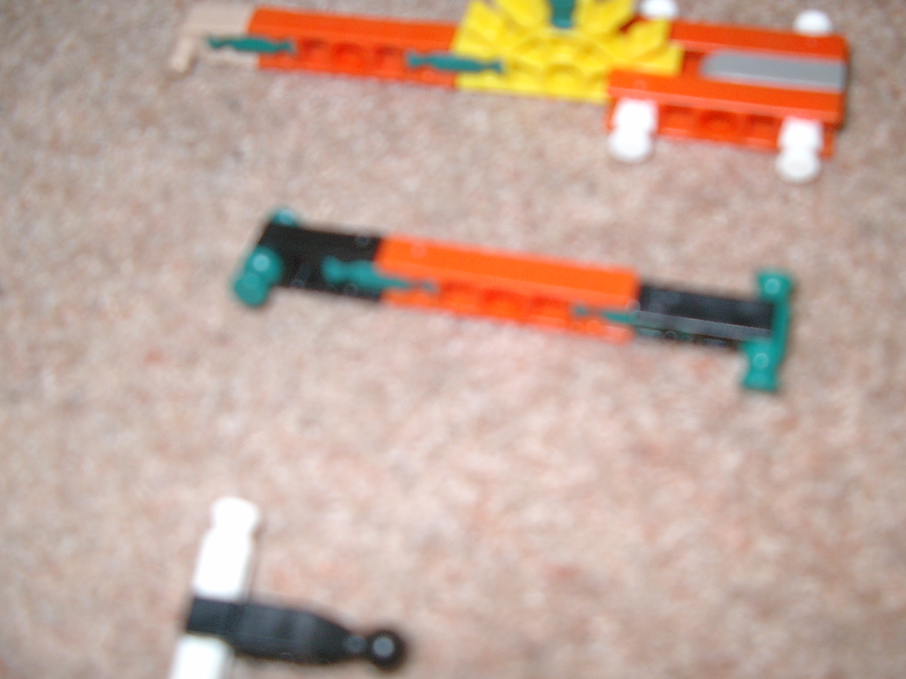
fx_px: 1230
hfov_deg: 40.4
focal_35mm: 47
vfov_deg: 30.8
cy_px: 381
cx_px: 482
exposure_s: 1/60
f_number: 2.6
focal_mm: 7.6
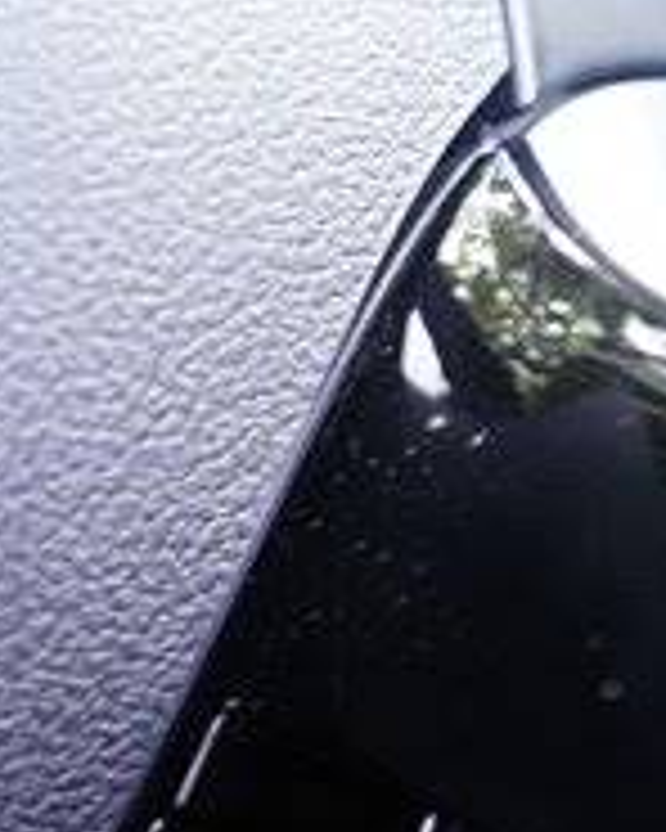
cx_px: -1112
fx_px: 6160
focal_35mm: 250
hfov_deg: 5.9
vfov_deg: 7.5
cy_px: 1383
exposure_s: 1/2.5
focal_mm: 48
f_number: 5
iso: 200
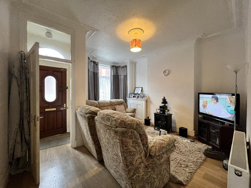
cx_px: 126
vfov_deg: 89.9
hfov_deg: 106.2
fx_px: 94
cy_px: 94
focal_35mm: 13
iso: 400
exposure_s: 1/50
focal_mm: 1.57
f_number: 1.8
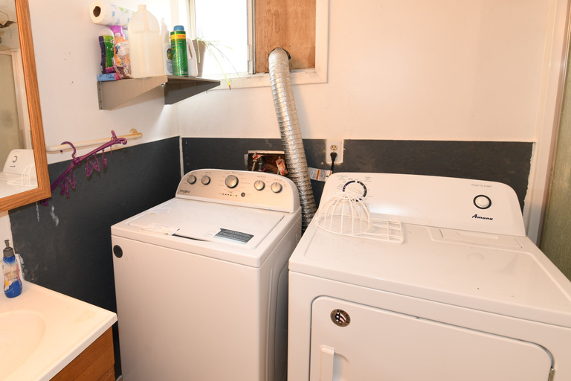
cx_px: 193
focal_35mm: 20
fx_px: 317
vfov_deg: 61.7
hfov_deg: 81.3
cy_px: 165
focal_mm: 15
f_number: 8
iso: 200
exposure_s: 1/2.5
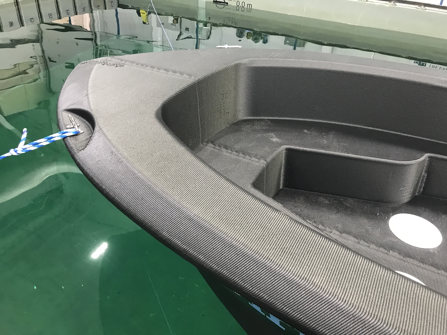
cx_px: 224
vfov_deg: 49.7
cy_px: 168
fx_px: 362
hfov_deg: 63.4
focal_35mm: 28
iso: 80
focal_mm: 3.99
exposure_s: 1/15
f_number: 1.8
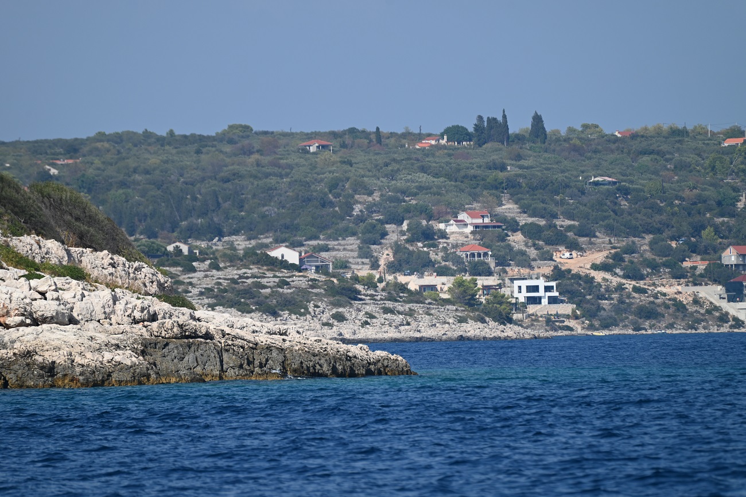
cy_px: 248
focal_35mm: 300
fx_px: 6217
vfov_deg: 4.6
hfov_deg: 6.9
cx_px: 373
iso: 160
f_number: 5.6
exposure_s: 1/1000
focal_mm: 300
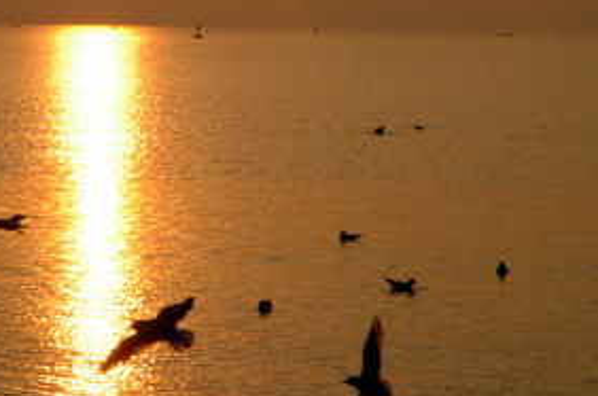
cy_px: 108
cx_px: 194
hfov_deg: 11.1
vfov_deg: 7.3
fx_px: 3084
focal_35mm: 186
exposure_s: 1/320
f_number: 29
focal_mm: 70
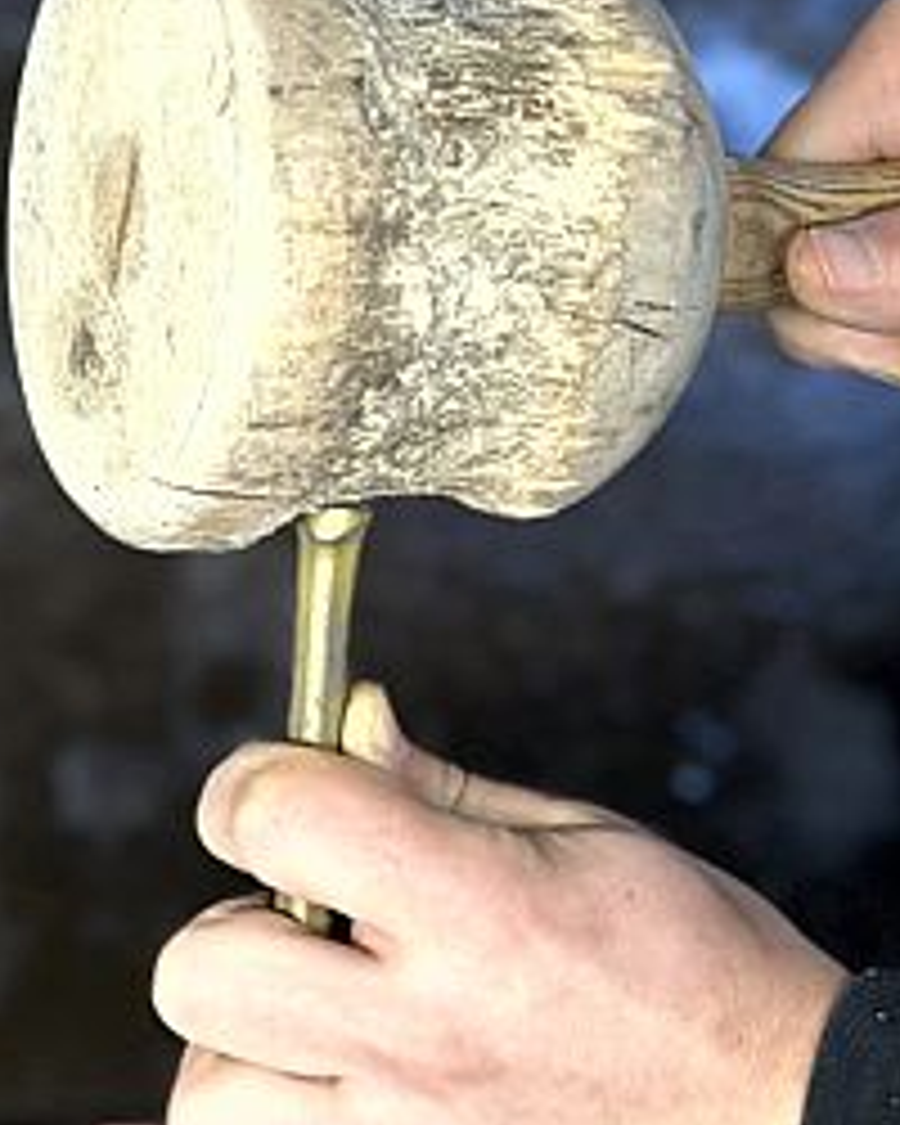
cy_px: 1418
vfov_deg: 12.5
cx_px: 288
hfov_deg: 10.3
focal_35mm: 150
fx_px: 4994
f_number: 1.78
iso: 160
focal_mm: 6.86
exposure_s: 1/50
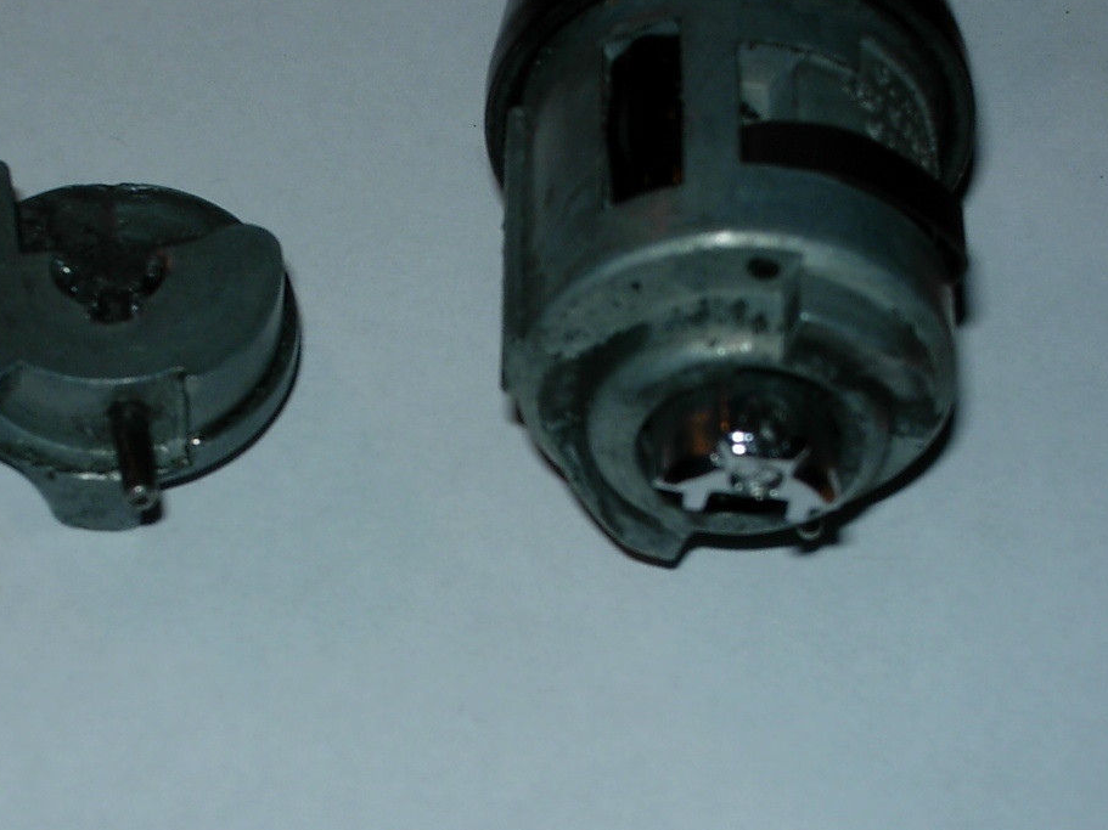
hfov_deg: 15.5
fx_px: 4065
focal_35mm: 127
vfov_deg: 11.7
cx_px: 497
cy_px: 440
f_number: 8.2
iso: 79
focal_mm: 23.4
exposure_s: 1/64
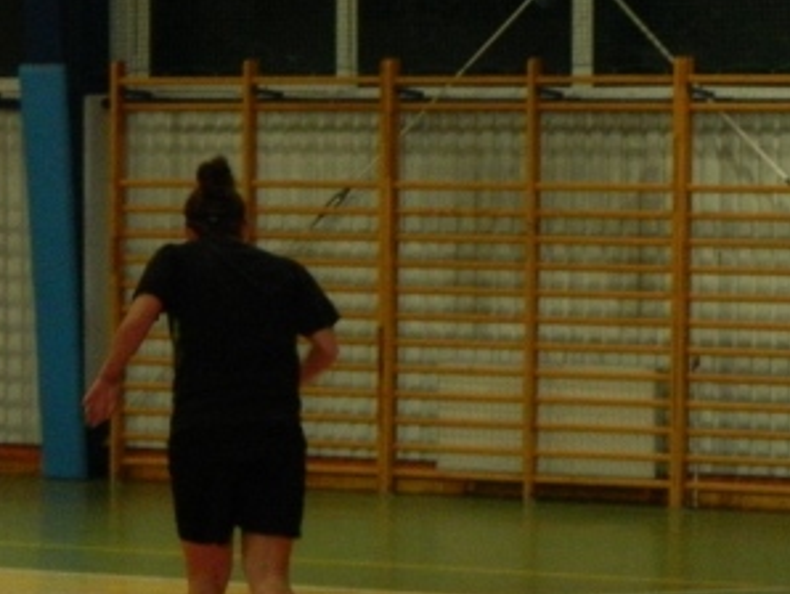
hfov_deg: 12.5
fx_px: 3495
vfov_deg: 9.7
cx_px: 1029
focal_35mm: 153
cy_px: 467
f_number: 3.8
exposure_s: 1/50
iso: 400
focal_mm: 10.2
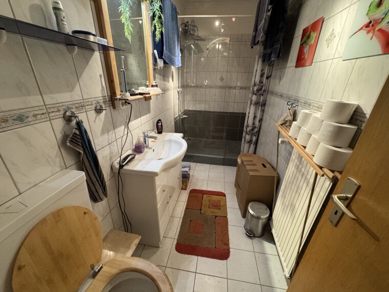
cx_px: 194
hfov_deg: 102.1
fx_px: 157
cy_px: 146
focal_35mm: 14
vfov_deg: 85.7
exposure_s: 1/50
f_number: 2.2
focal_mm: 2.22
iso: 500
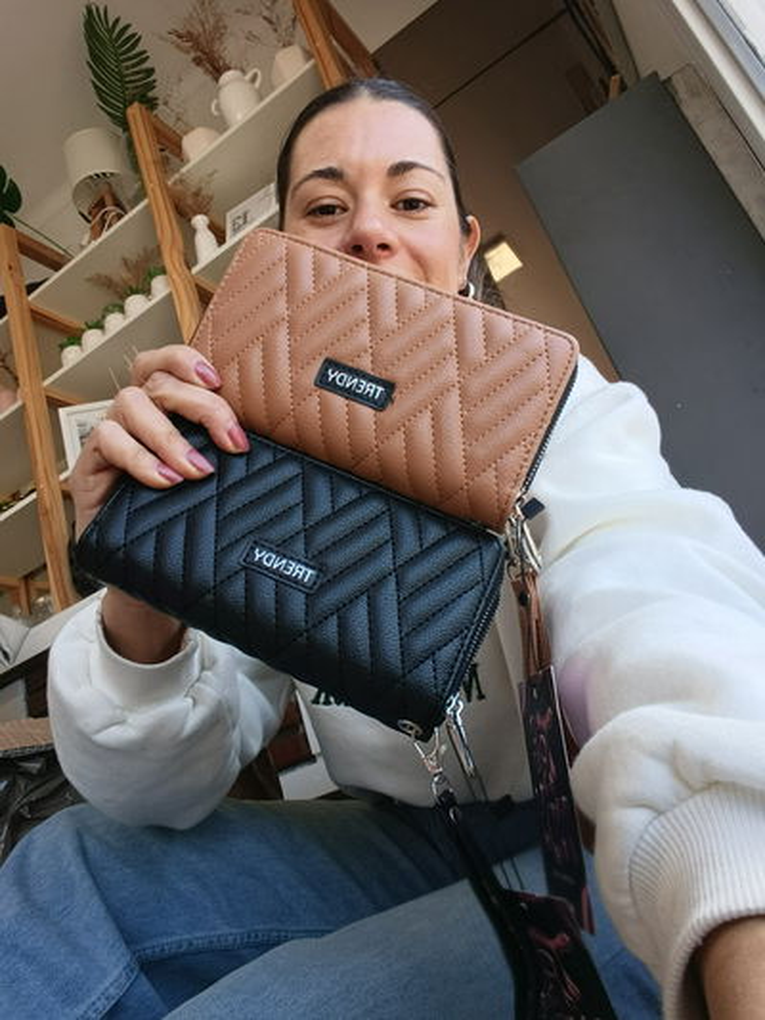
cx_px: 382
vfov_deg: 65.3
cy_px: 510
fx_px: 795
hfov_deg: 51.4
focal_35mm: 27
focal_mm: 2.59
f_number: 2.2
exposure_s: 1/100
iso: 86
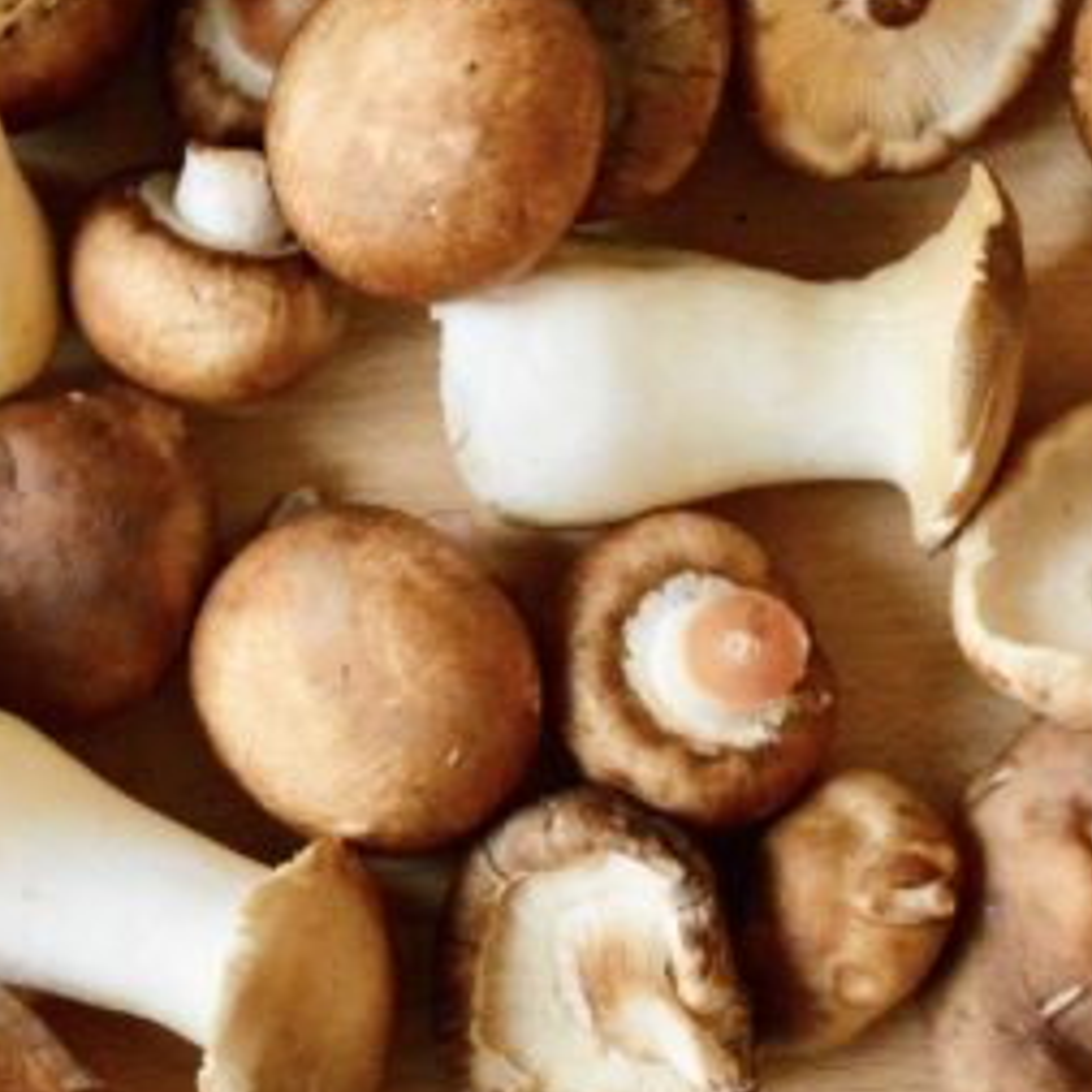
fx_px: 6888
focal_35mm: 193
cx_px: 194
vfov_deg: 9.1
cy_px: 352
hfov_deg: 9.0
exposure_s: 1/80
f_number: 7.1
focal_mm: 50
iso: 3200
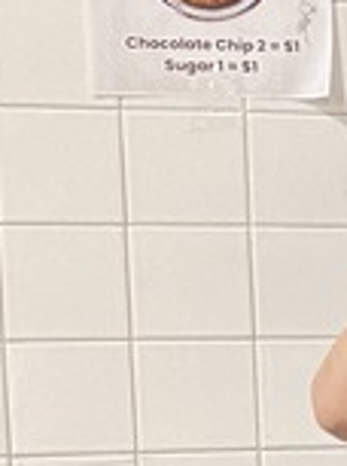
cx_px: 1151
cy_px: 506
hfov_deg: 7.6
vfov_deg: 12.1
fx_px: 2161
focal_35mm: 161
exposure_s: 1/40
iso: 640
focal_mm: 6.76
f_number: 1.78
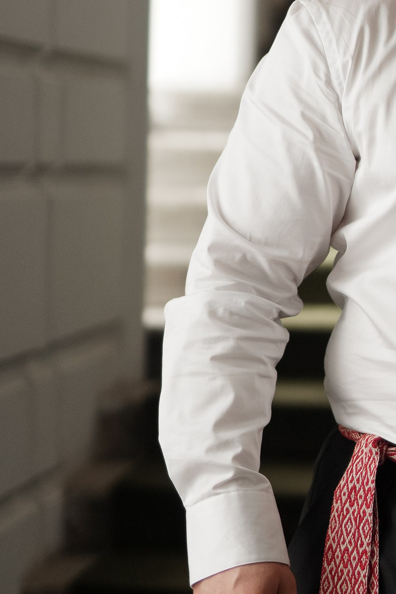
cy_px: 79
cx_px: 489
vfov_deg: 13.8
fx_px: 2441
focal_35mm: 148
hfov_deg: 9.1
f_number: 1.4
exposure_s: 1/3200
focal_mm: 50
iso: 640
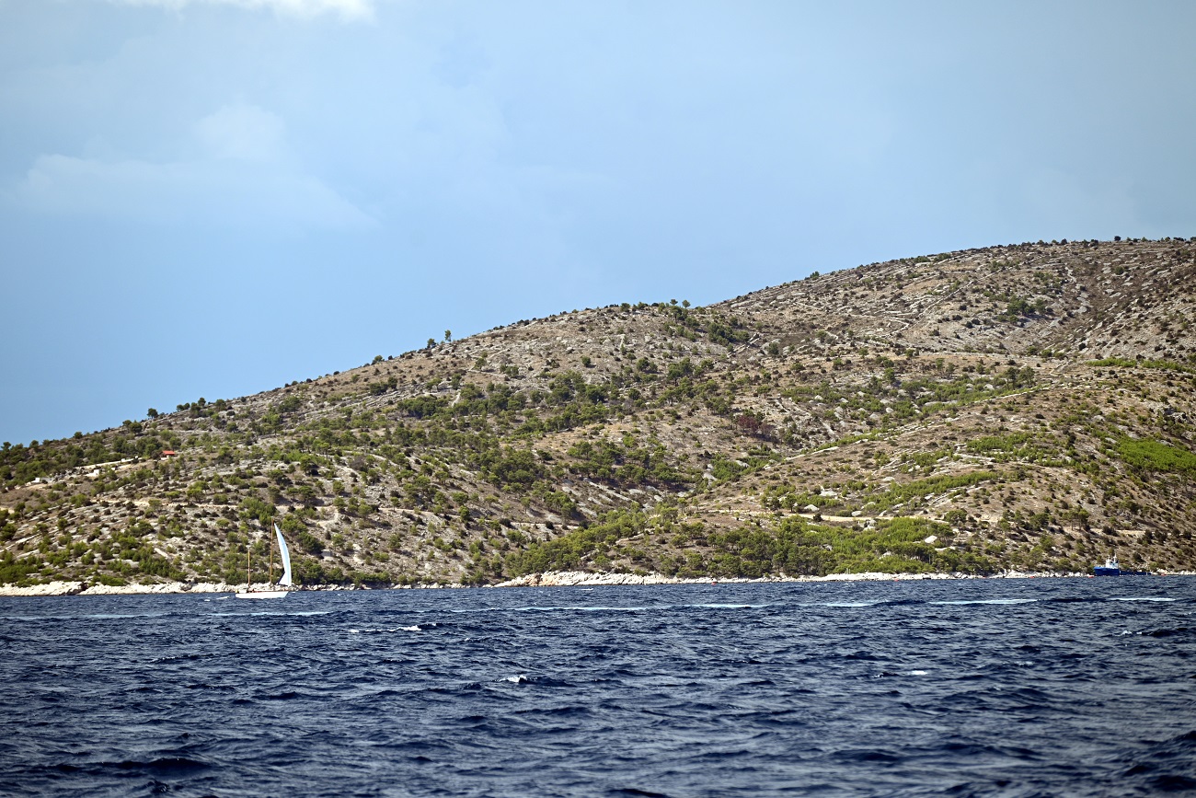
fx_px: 6146
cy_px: 399
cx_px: 598
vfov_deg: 7.4
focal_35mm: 185
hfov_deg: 11.1
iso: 140
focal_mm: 185
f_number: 5.6
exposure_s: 1/1000
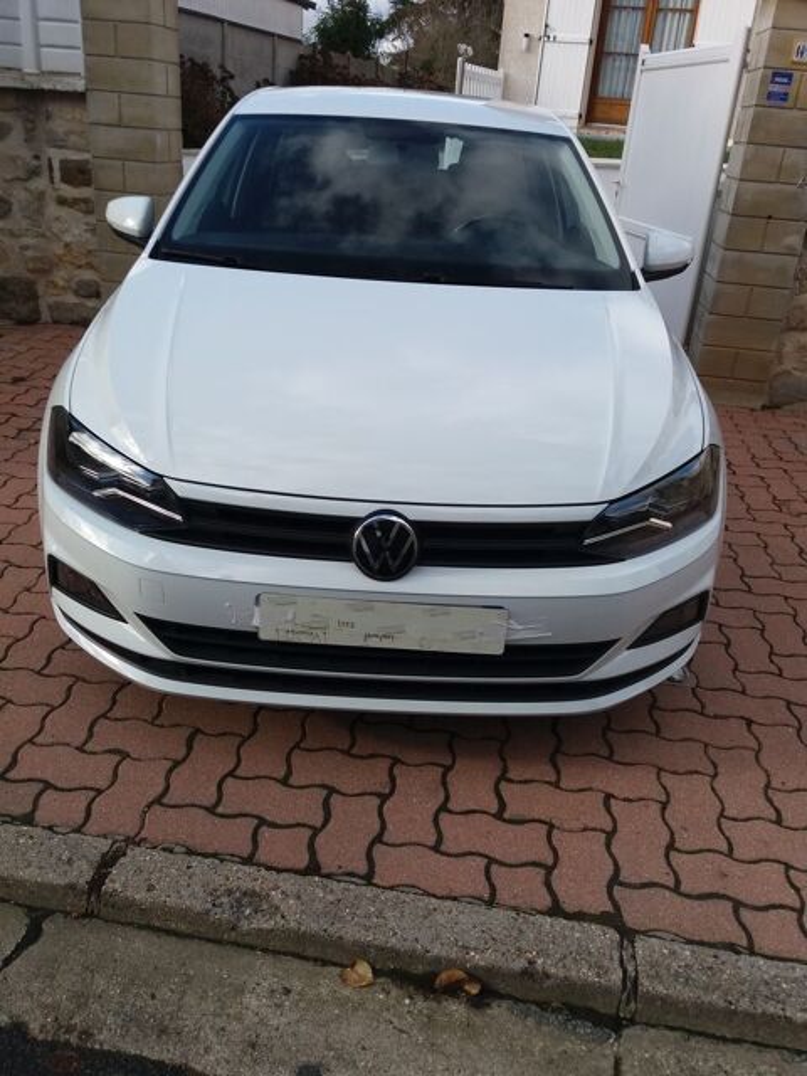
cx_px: 404
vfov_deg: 63.4
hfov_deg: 49.7
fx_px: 870
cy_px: 538
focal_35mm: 28
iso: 64
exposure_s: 1/616
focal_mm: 3.7
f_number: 1.9
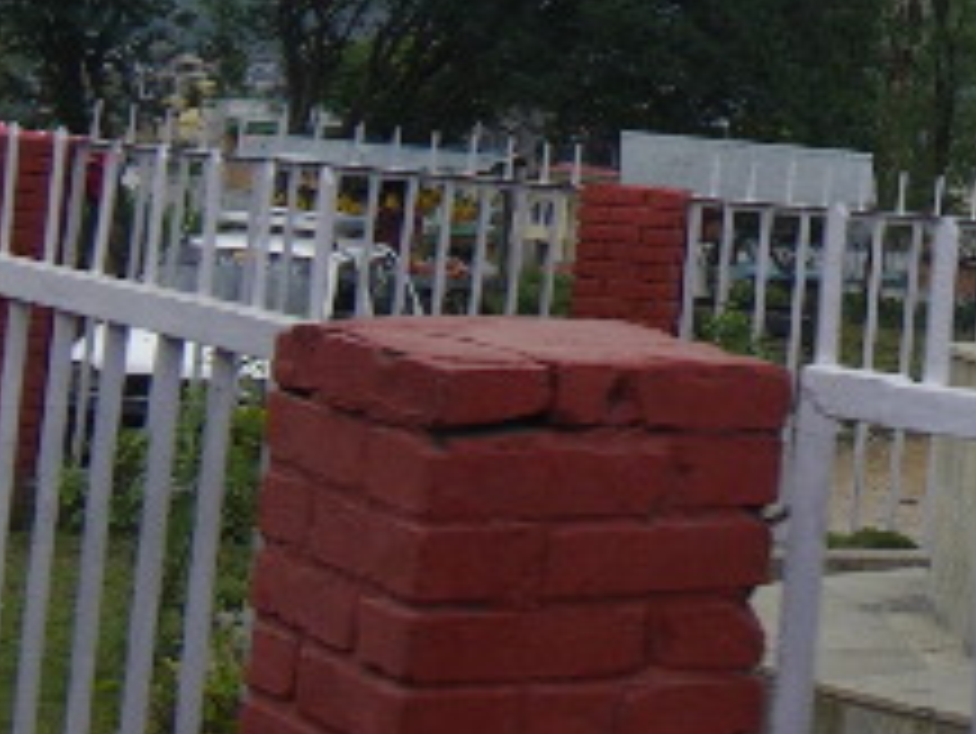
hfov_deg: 16.7
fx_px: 3103
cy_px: -261
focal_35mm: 110
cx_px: 1343
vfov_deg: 13.0
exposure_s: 1/250
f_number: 3.5
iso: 50
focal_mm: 5
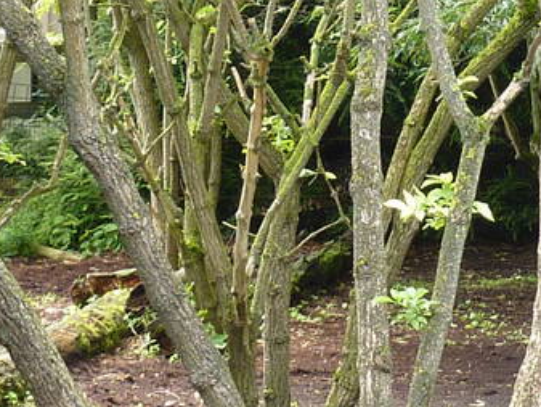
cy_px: 166
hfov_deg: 8.6
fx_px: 3565
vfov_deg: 6.5
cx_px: 504
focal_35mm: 228
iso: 80
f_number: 3.8
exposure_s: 1/40
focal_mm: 7.9
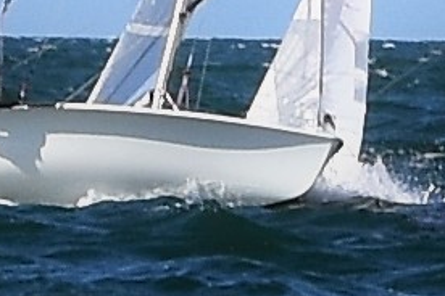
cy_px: -212
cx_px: -280
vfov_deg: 3.7
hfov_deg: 5.5
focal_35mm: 370
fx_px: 4573
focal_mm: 52
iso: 110
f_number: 8
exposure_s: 1/500
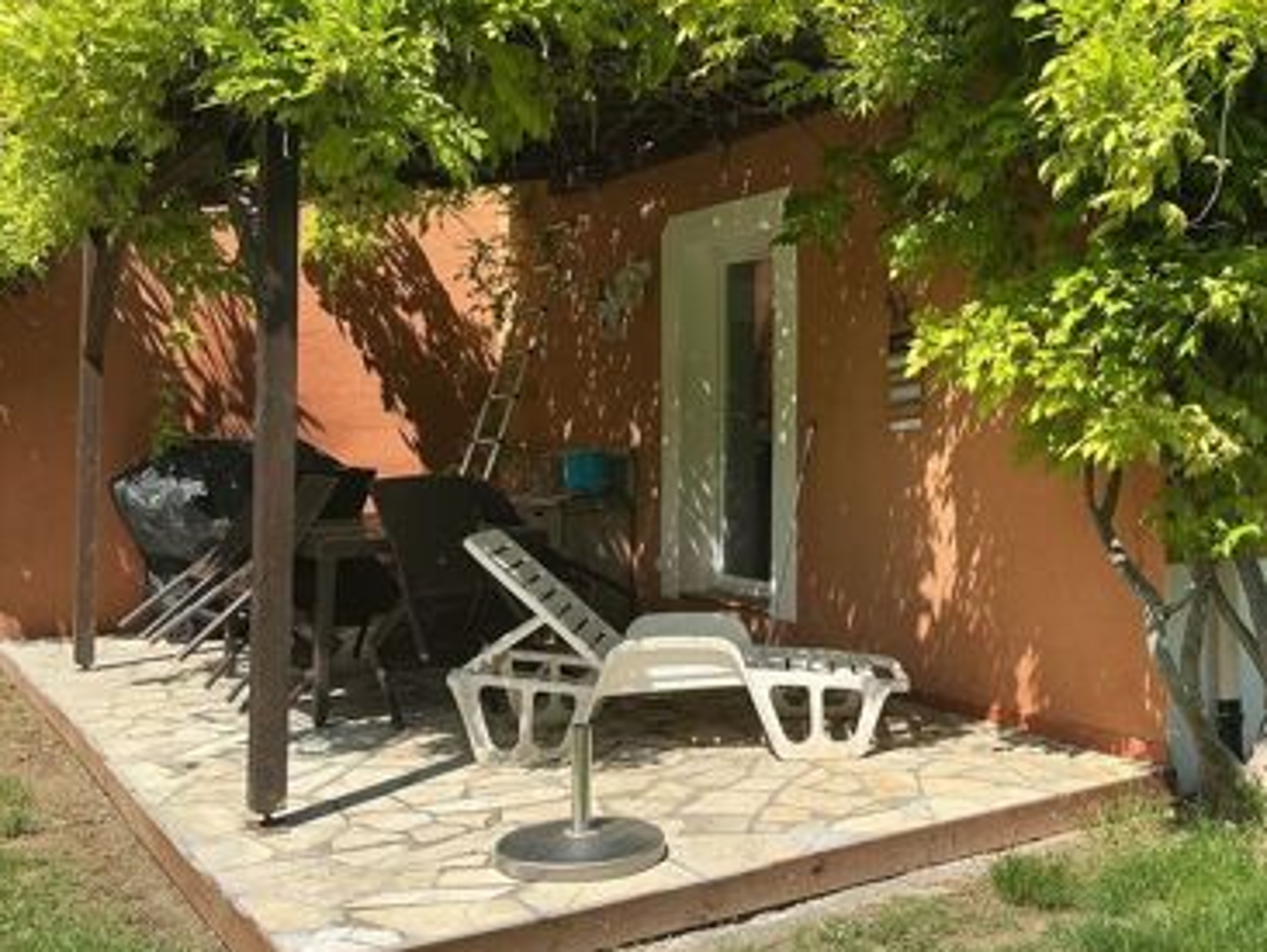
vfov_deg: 37.6
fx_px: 1392
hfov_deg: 48.3
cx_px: 824
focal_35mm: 38
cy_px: 391
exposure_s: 1/1055
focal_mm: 3
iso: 25
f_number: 1.8
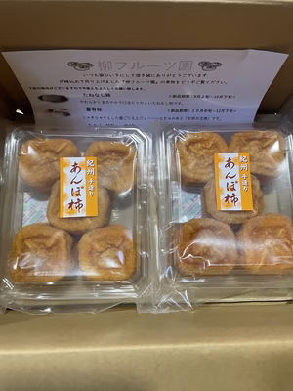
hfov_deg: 53.1
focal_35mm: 26
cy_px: 196
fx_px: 293
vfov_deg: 67.3
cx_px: 146
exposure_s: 1/60
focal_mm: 4.2
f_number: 1.6
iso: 400
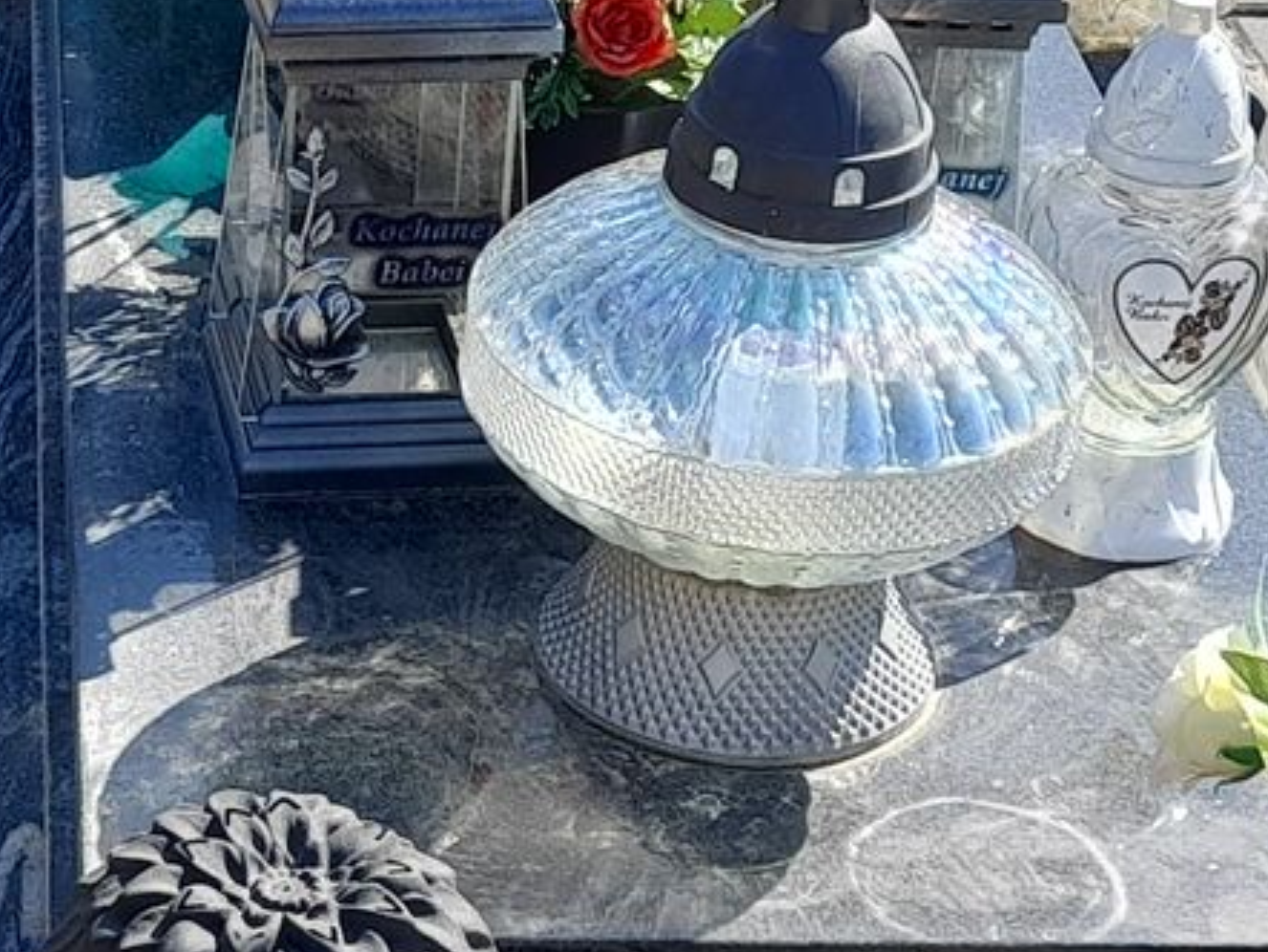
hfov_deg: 17.2
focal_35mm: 113
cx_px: 212
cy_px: 568
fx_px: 4141
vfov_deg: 13.1
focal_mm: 4.6
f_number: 2
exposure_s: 1/356
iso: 20
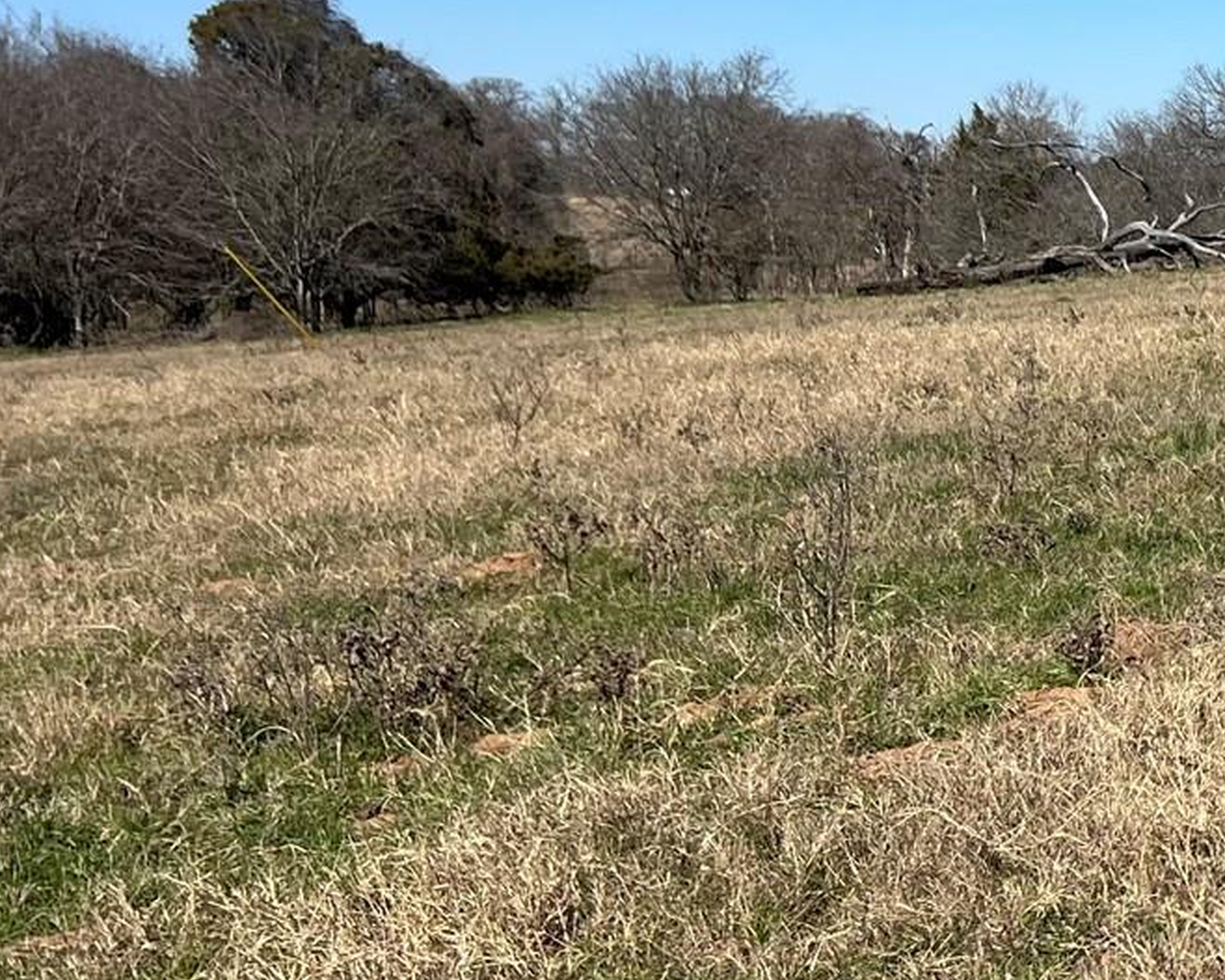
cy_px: 406
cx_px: 1888
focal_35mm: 79
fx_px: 2863
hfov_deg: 20.4
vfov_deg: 19.4
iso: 50
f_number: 1.5
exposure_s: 1/6579
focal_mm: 5.7
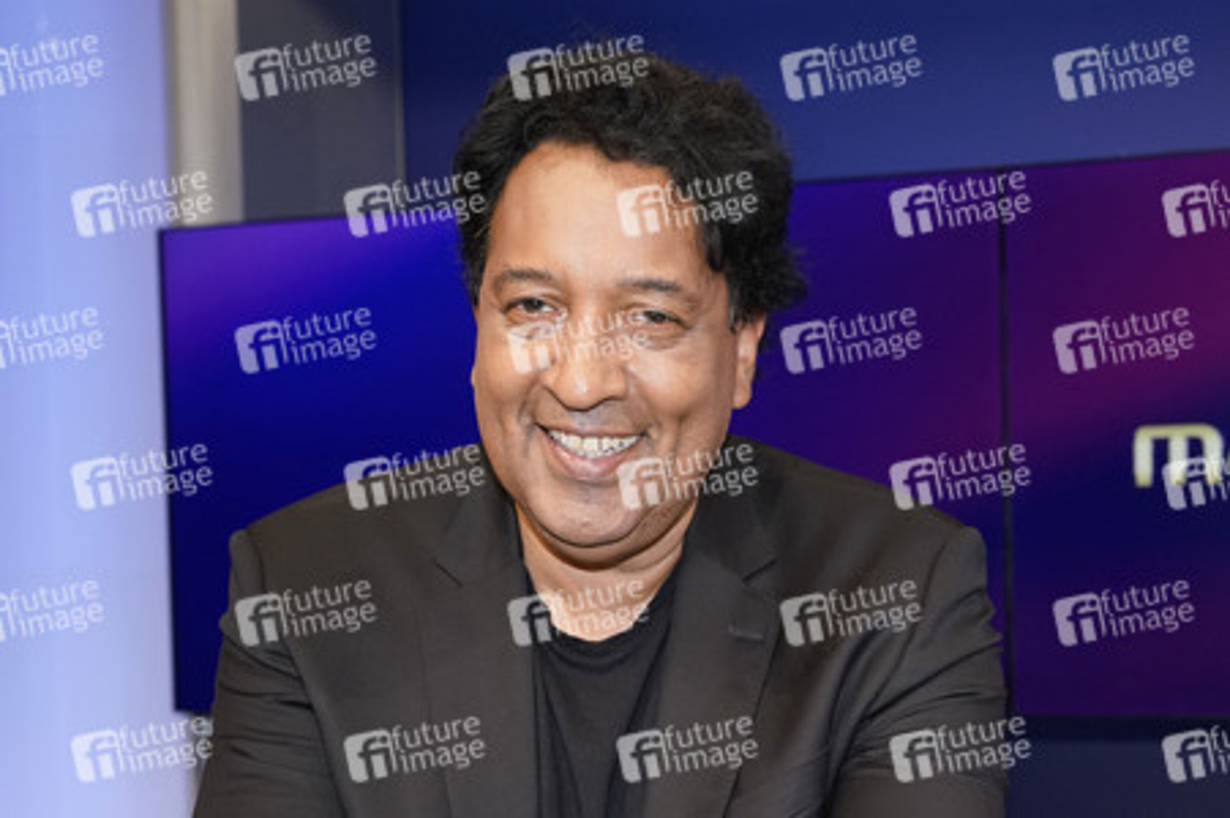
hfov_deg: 48.5
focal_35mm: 40
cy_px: 409
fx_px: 1366
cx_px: 615
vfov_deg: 33.4
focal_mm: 40
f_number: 5
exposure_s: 1/160
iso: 2000
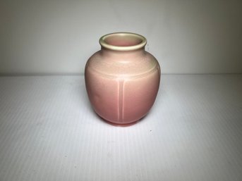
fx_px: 182
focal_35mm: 26
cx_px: 121
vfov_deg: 53.0
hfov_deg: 67.3
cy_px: 90
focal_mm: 5.7
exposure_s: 1/274
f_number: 1.5
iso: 40
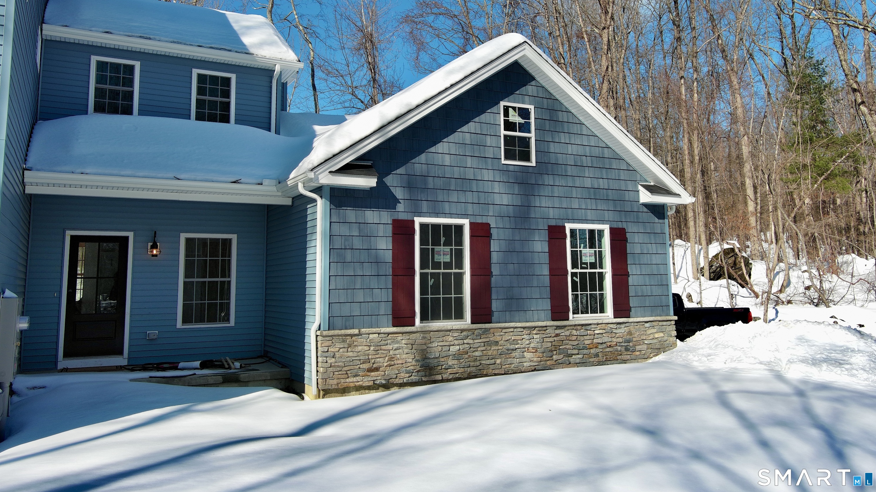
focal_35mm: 31
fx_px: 720
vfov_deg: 37.6
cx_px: 444
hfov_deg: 62.6
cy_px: 195
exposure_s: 1/1486
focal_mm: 10.57
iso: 100
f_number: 2.8
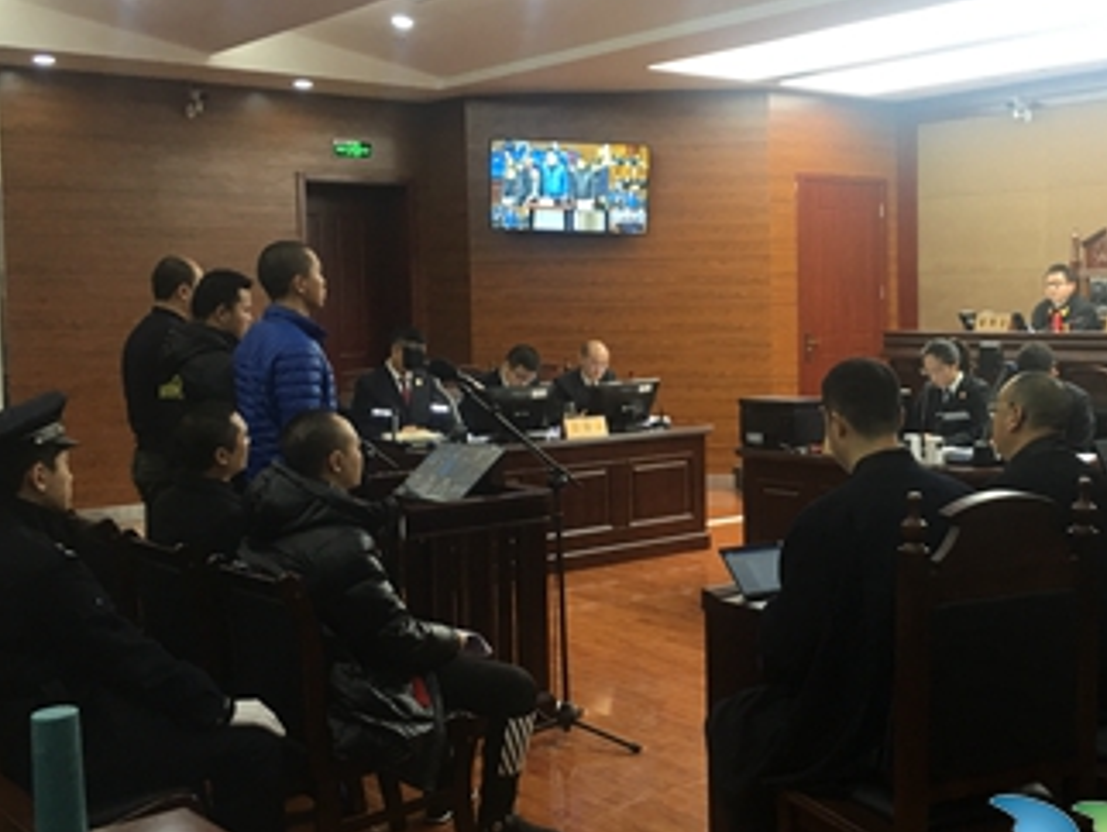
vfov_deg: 32.2
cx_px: 753
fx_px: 1440
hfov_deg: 41.4
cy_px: 397
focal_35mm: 45
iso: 32
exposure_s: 1/17
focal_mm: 4.15
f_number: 2.2
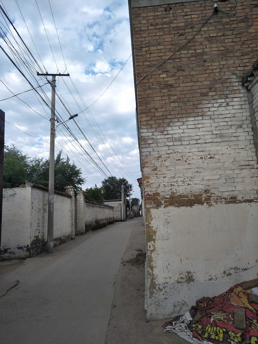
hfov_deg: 66.0
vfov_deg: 81.7
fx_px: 199
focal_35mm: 20
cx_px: 129
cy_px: 172
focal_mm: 3.46
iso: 32
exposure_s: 1/524
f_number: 2.2
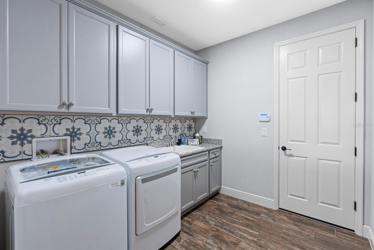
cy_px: 125
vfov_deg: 73.8
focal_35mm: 16
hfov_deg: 96.7
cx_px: 187
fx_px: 166
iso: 100
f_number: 8
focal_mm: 16
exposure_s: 5
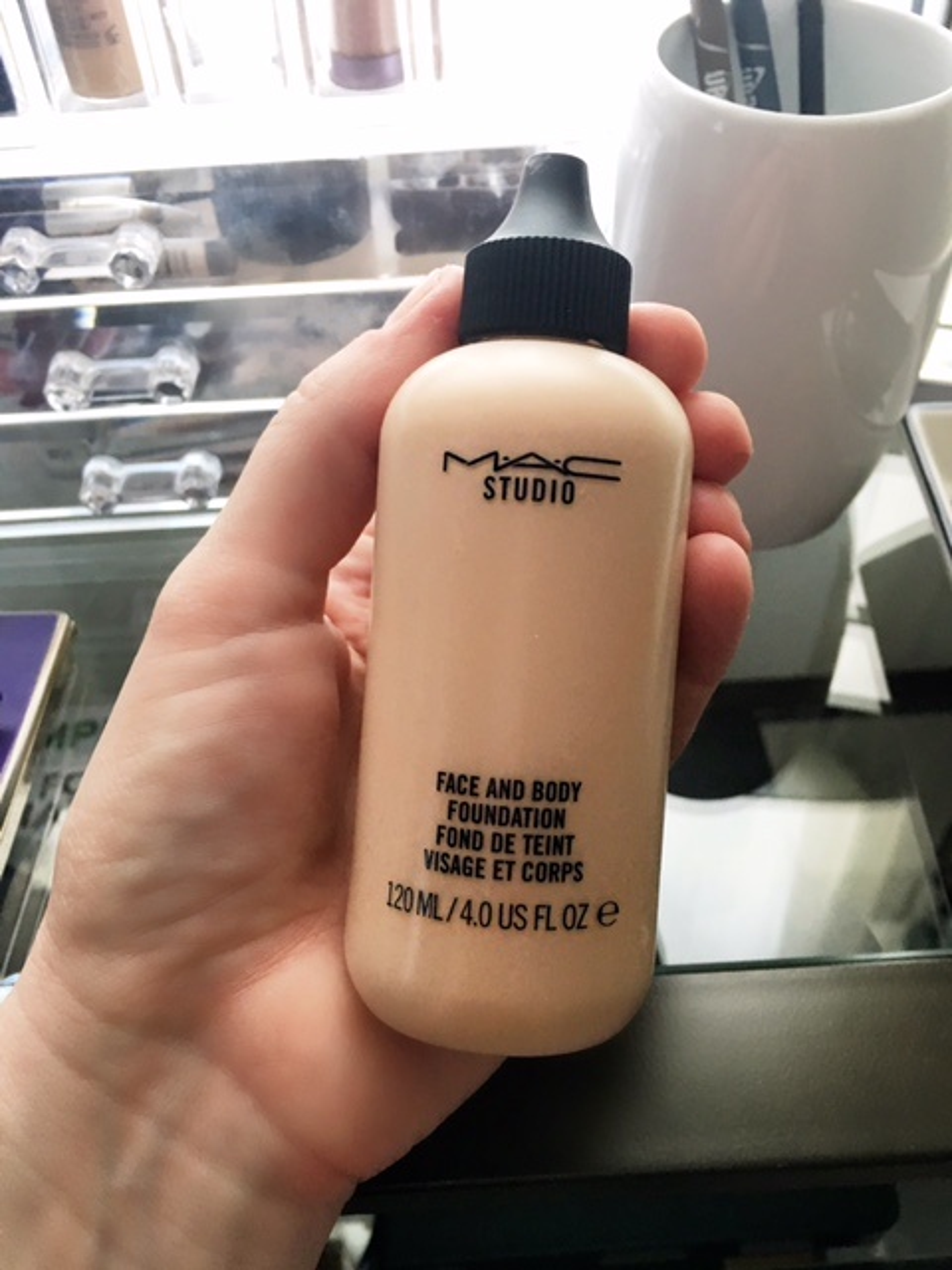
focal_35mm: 29
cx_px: 476
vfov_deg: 61.7
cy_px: 635
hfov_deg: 48.2
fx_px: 1063
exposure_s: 1/30
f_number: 2.2
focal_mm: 4.15
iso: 40
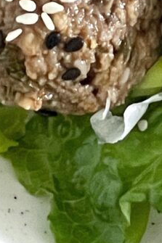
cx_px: 223
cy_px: -545
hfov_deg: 2.7
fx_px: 3439
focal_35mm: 509
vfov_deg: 3.9
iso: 640
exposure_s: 1/60
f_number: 2.2
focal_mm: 7.5
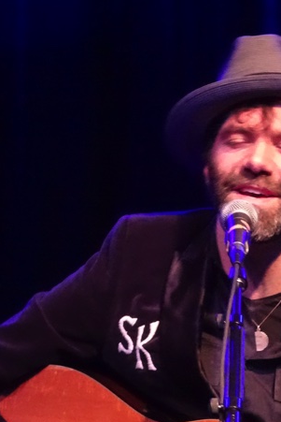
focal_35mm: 318
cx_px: 257
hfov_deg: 4.3
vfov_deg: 6.5
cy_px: 226
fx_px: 3720
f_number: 6.3
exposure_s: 1/20
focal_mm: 36.24
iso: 3200
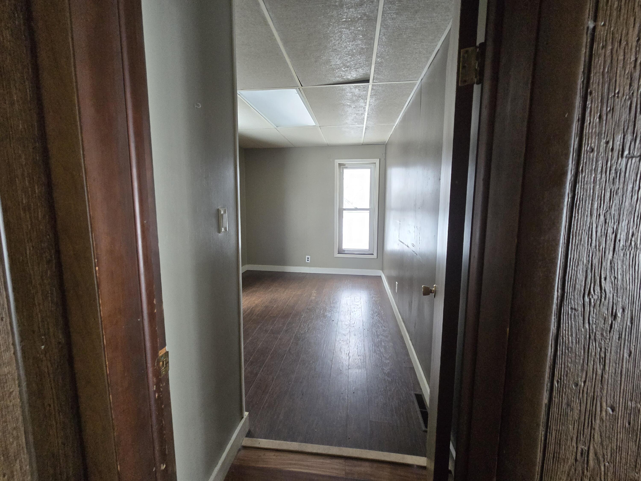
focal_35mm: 13
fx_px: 241
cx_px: 320
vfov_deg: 89.9
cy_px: 240
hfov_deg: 106.2
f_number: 2.2
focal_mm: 2.2
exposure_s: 1/60
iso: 500
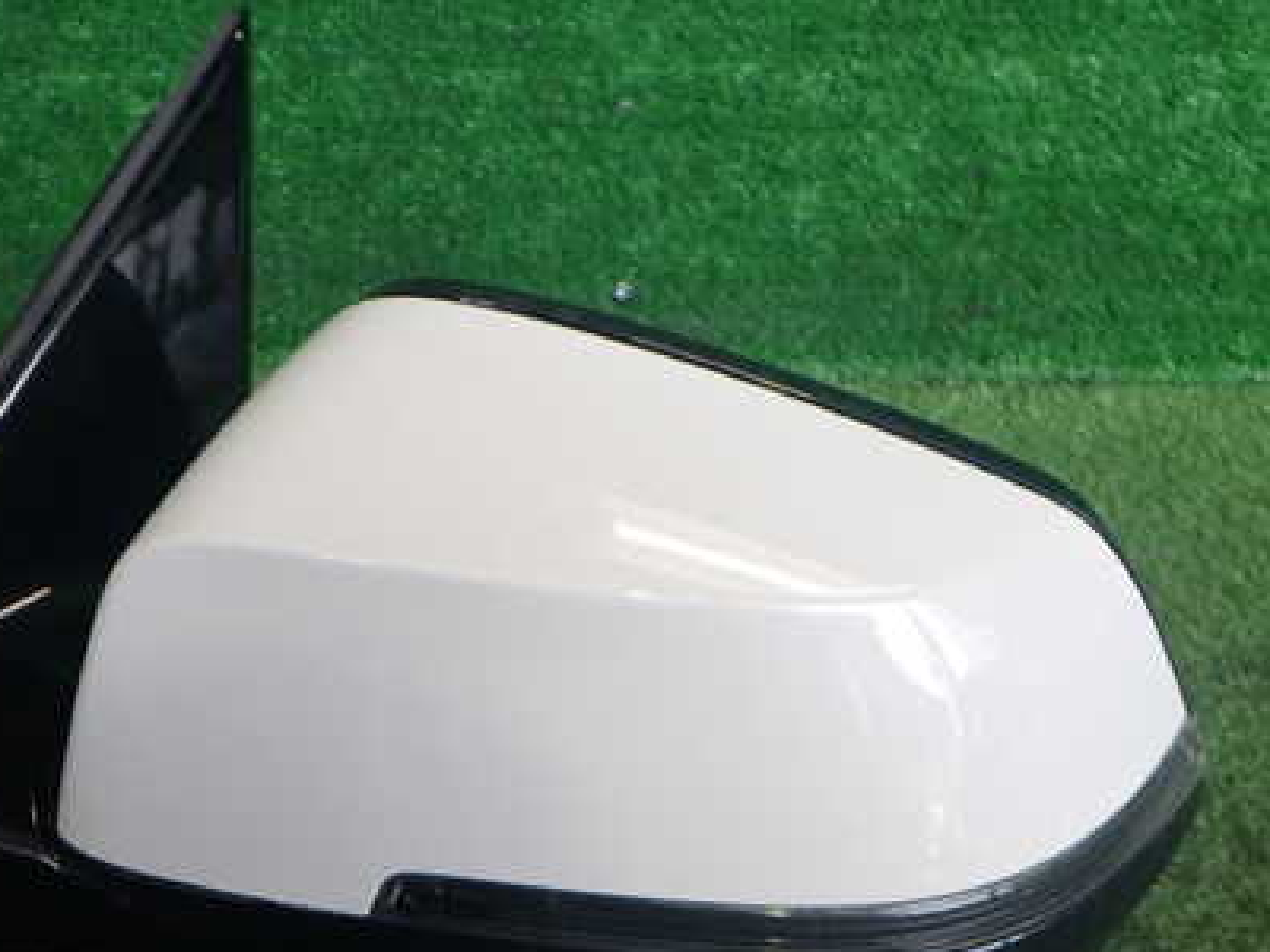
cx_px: 397
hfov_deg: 41.4
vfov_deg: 32.0
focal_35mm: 45
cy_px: 612
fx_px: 1651
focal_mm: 5.4
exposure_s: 1/100
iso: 200
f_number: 2.3
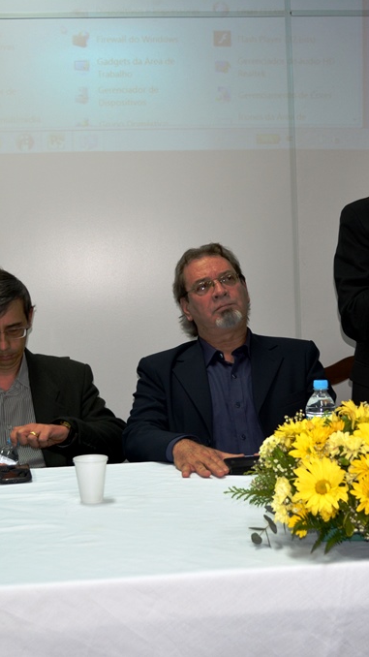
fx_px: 992
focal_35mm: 57
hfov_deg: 21.1
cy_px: 327
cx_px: 200
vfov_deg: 36.6
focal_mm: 24
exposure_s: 1/80
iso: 400
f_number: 4
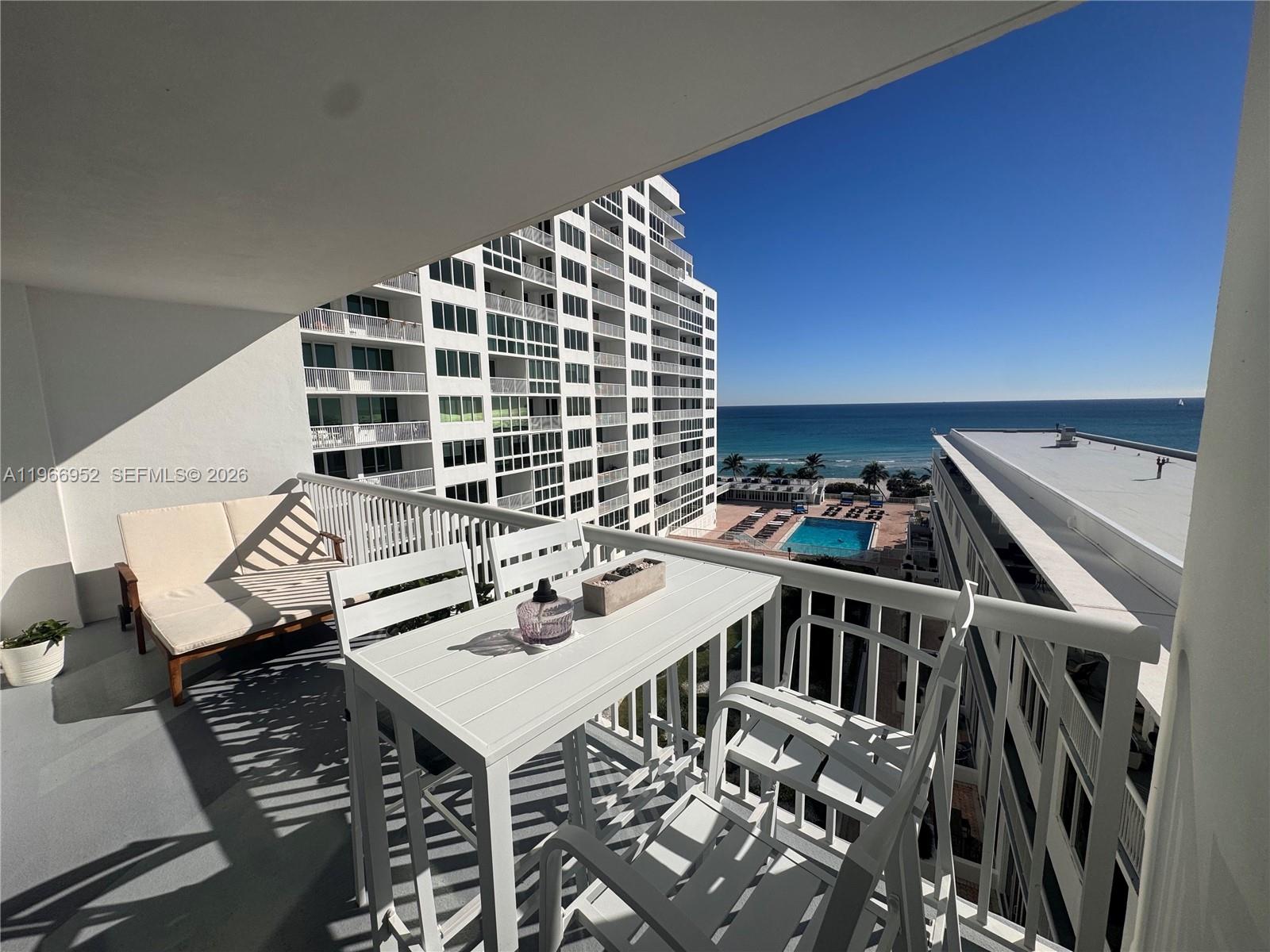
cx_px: 635
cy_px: 476
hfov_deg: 102.1
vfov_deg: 85.7
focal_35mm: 14
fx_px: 514
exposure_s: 1/4630
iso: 32
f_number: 2.2
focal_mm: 2.22
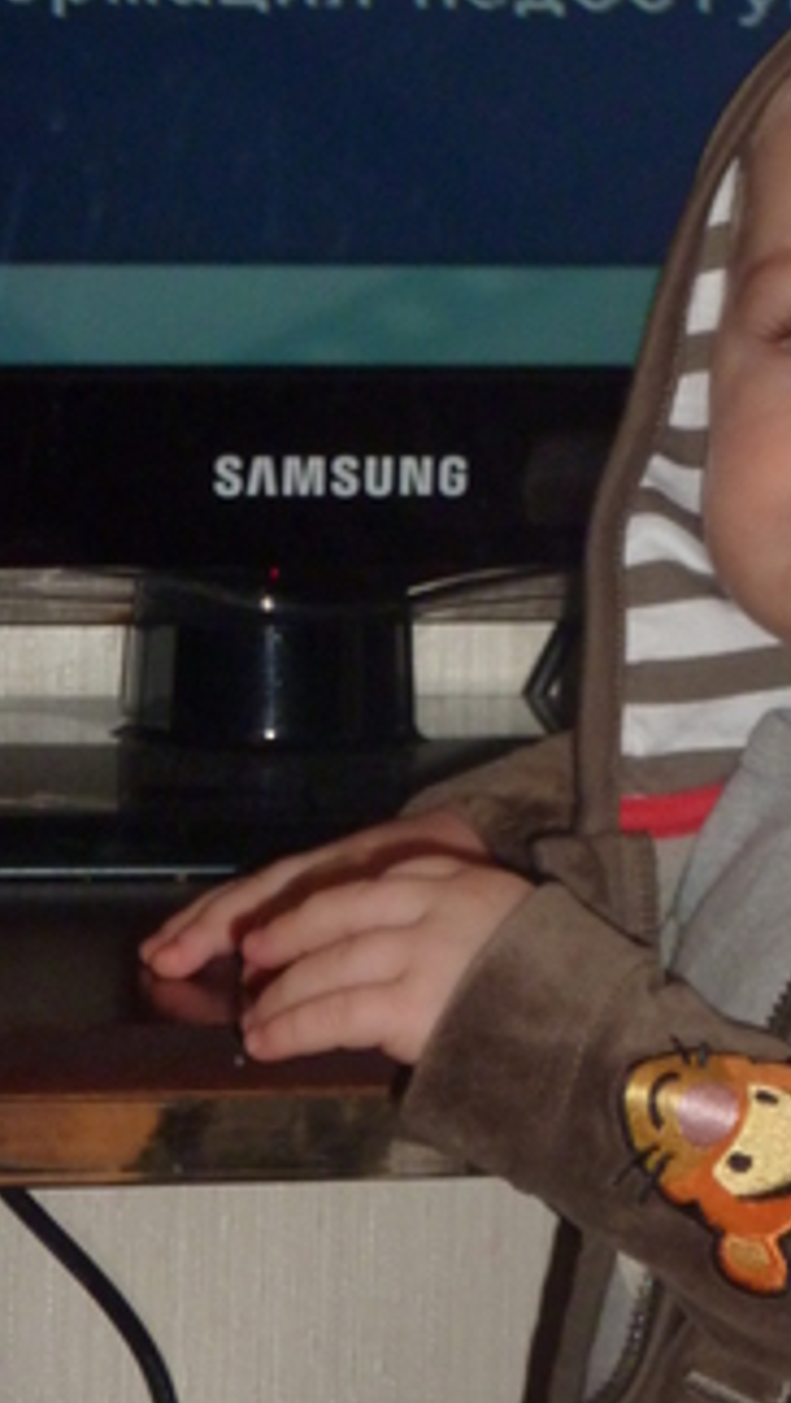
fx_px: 10166
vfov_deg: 7.9
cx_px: 893
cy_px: 495
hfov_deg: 4.4
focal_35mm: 273
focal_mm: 24.1
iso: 320
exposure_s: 1/125
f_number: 4.5
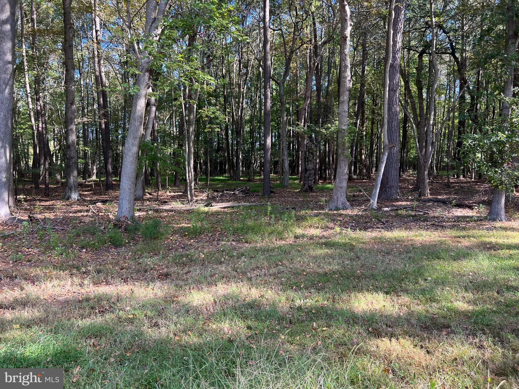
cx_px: 260
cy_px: 194
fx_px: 390
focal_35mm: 26
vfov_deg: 53.1
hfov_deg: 67.3
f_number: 1.5
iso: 40
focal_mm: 5.7
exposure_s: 1/195
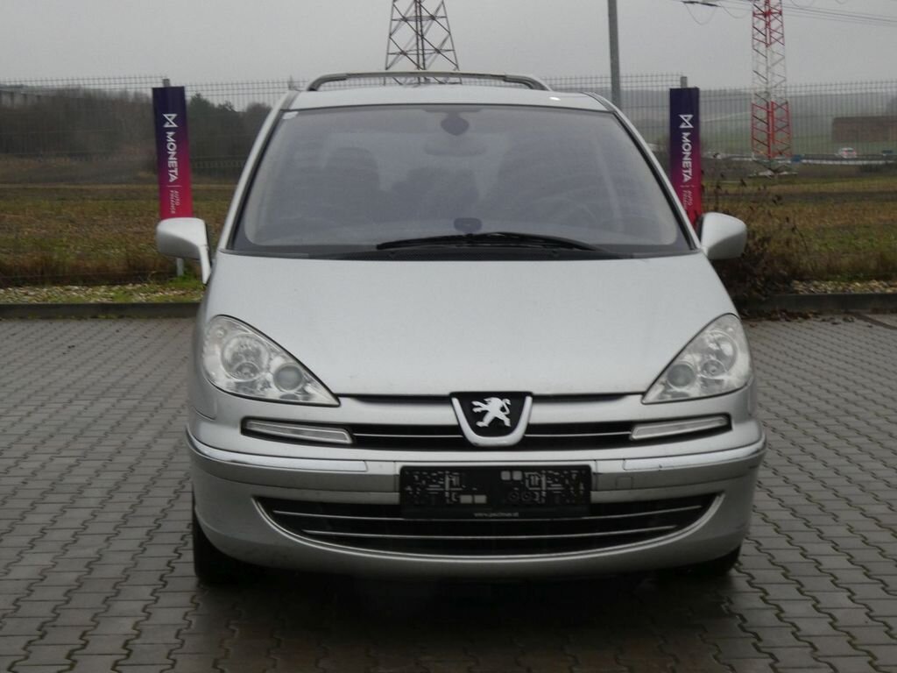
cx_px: 448
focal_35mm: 63
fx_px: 1633
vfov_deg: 23.3
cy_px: 336
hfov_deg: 30.7
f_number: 5.6
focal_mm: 11.3
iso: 250
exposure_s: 1/80
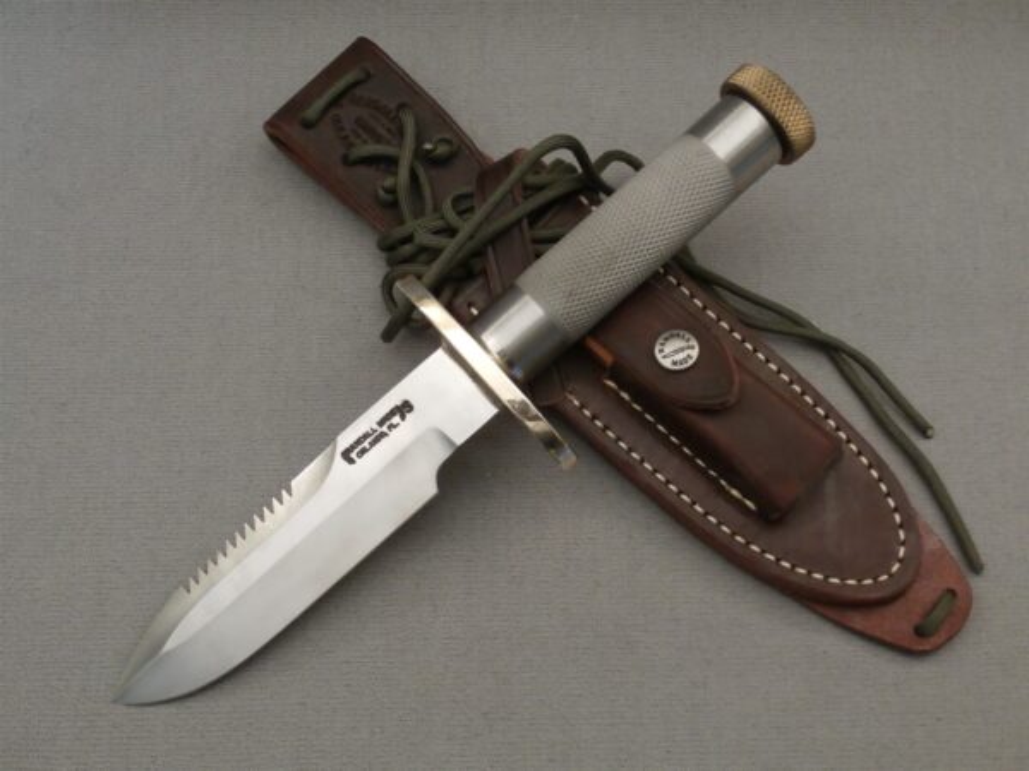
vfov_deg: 41.8
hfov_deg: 54.0
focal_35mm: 34
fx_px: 1011
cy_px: 386
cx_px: 514
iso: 400
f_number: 3.4
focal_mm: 6
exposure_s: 1/20
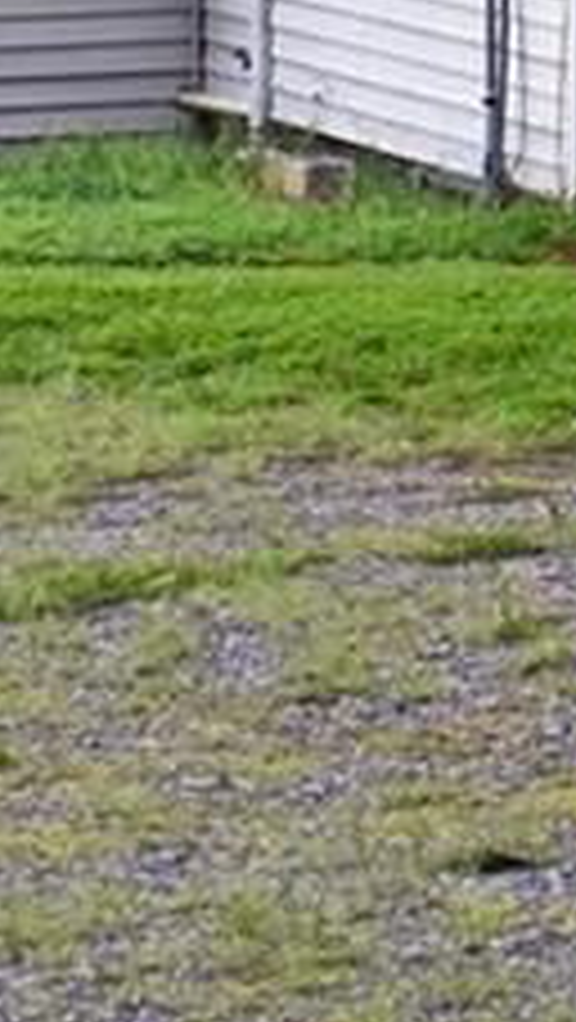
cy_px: -124
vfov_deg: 8.4
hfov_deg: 4.6
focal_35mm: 255
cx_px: 1580
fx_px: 6911
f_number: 5.6
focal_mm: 18
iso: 100
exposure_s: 1/125
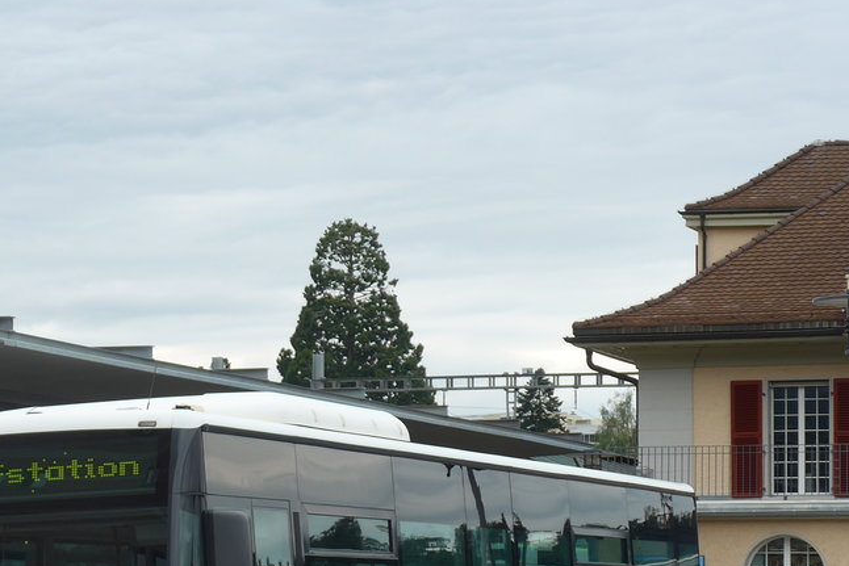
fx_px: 3373
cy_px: 500
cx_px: 84
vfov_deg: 9.6
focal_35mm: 143
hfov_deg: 14.2
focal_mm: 15
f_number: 4.2
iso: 80
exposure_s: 1/320
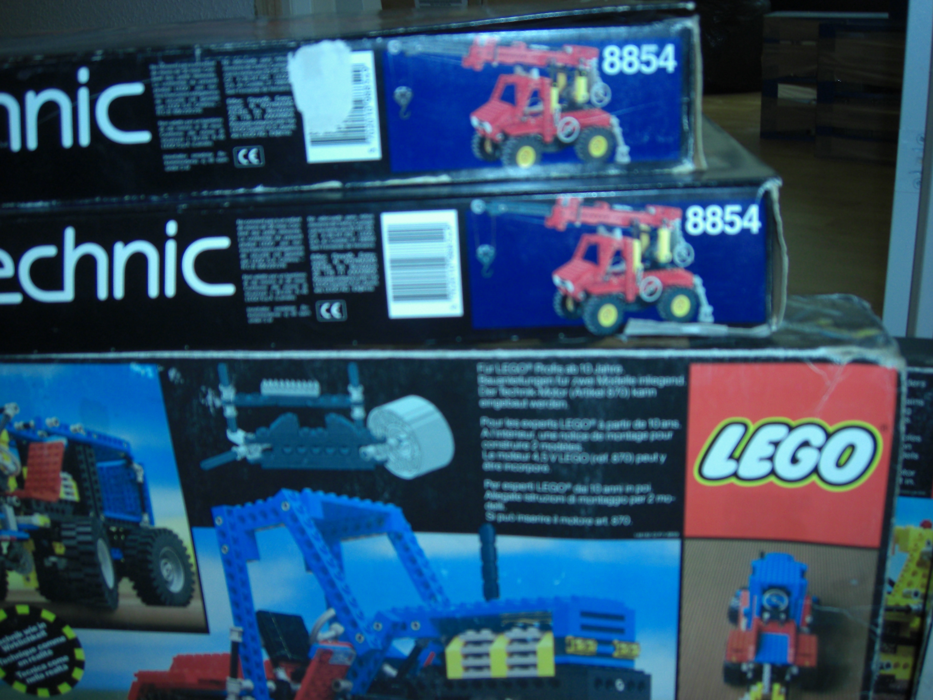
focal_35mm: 38
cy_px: 350
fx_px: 1024
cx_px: 466
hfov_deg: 49.0
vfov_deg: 37.7
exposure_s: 1/60
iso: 200
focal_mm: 7.9
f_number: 2.8
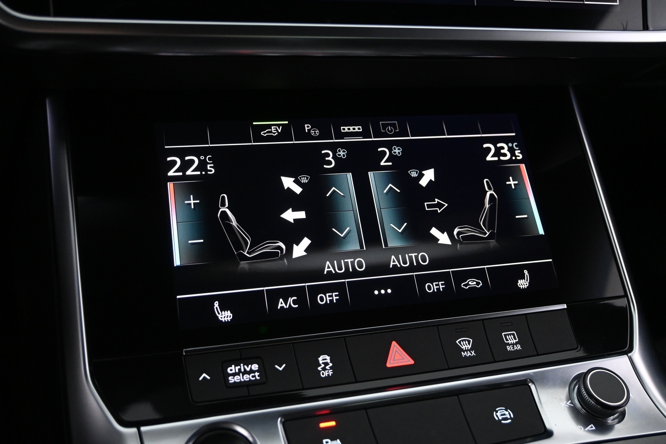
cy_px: 222
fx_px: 624
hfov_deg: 56.1
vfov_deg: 39.1
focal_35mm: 34
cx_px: 333
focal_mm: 22.5
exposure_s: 1/40
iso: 2500
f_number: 4
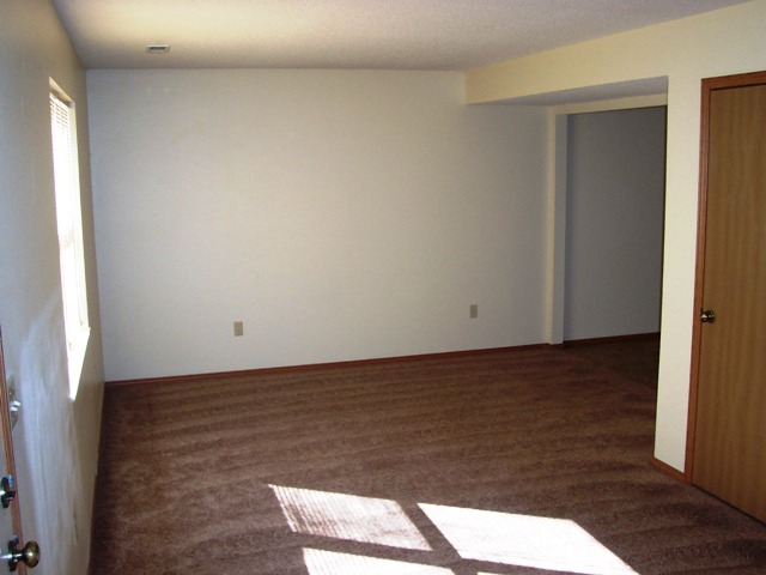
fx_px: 819
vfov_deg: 38.7
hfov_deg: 50.1
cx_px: 383
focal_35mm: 37
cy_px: 288
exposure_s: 1/60
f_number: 2.8
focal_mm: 5.6
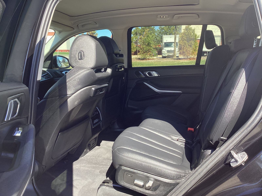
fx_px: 235
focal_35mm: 31
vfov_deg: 45.4
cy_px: 98
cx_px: 131
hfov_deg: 58.4
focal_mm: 3.3
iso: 25
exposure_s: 1/161
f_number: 2.4
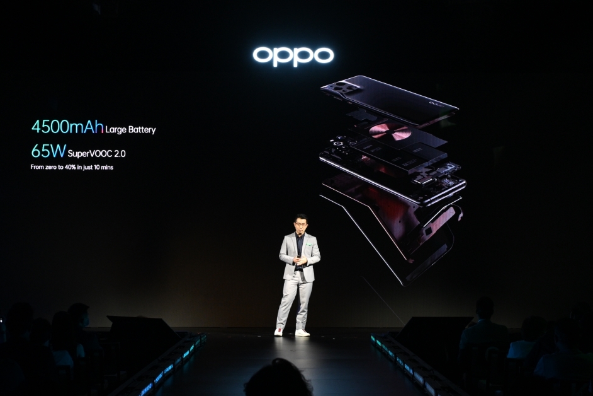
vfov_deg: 16.7
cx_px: 296
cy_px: 198
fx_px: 1351
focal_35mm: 82
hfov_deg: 24.8
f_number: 5.6
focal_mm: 55
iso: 1600
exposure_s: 1/100
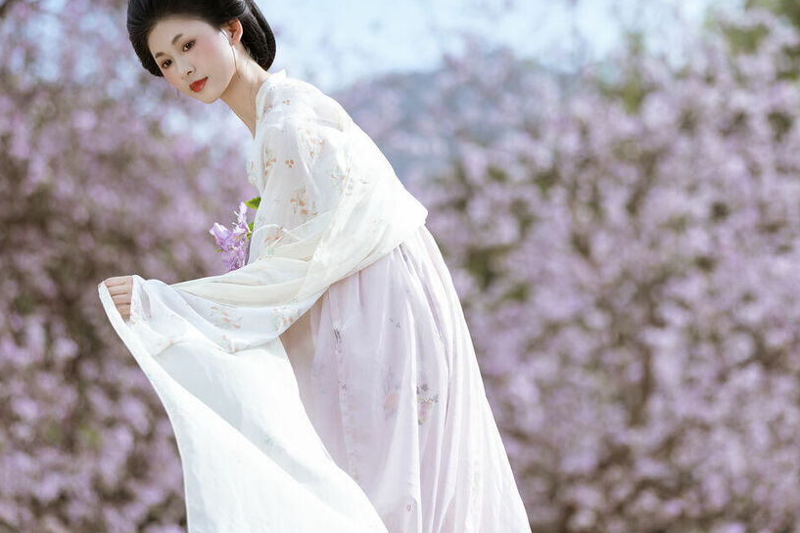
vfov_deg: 8.2
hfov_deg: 12.3
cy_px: 221
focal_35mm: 167
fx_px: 3712
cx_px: 421
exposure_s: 1/800
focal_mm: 130
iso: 100
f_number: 2.8
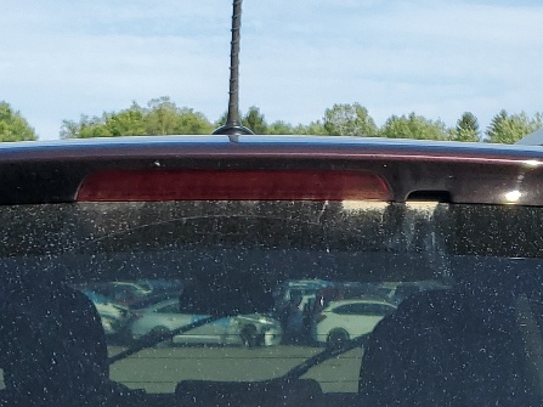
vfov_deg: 14.4
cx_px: 244
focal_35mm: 93
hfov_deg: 21.1
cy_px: 680
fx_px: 1458
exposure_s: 1/2500
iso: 50
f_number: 1.5
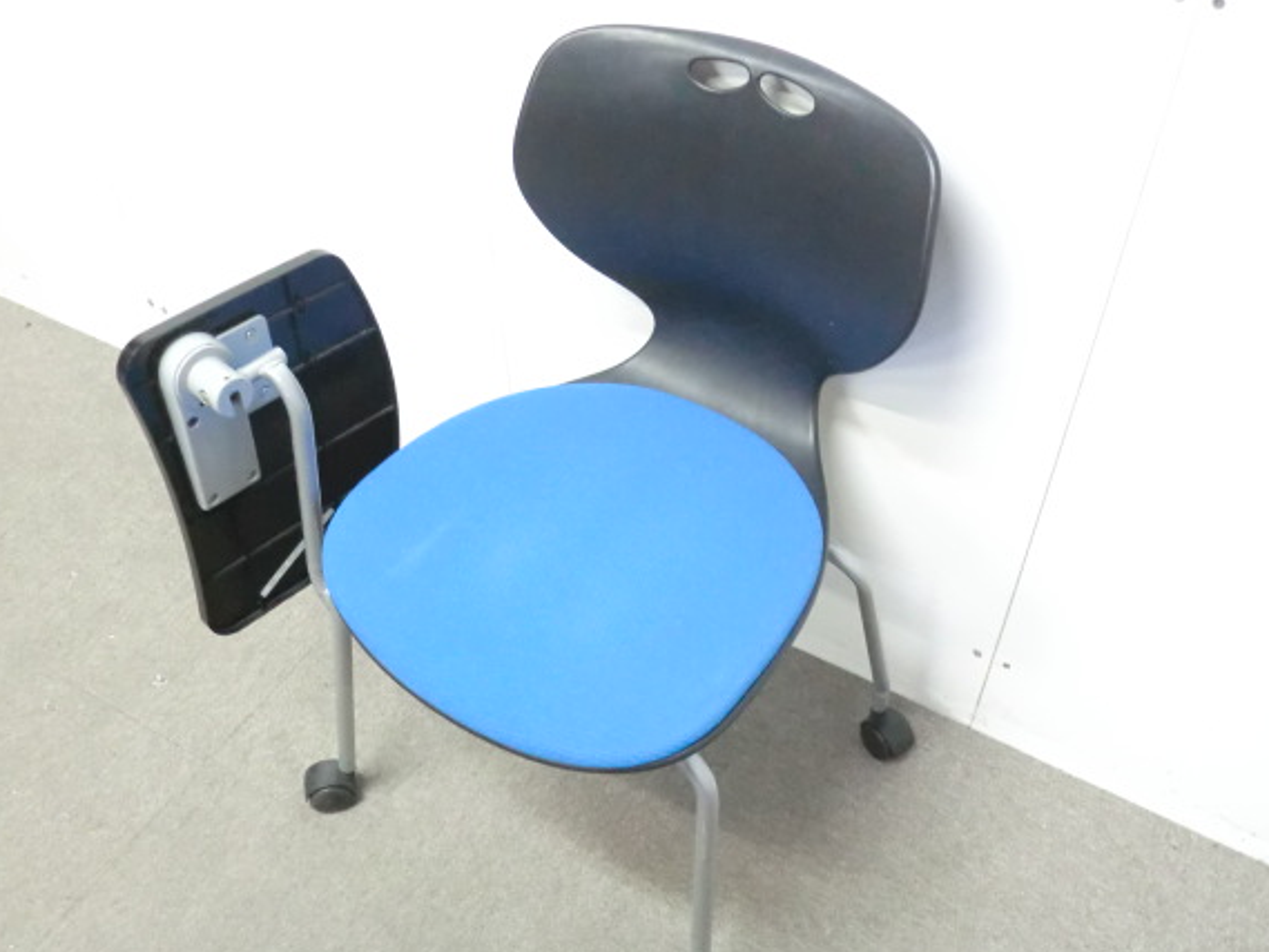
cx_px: 631
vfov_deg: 39.7
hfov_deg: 51.3
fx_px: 1320
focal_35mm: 36
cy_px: 499
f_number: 3.5
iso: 800
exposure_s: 1/20
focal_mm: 5.8
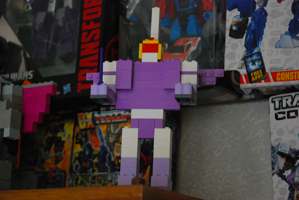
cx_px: 150
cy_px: 100
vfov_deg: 13.1
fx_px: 873
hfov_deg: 19.4
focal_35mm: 105
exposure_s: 1/50
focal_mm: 70
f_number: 6.3
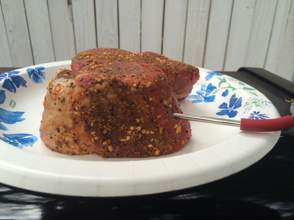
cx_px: 147
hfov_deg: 60.0
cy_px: 110
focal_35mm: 30
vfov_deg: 46.8
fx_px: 255
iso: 40
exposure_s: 1/60
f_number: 2.2
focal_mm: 4.12
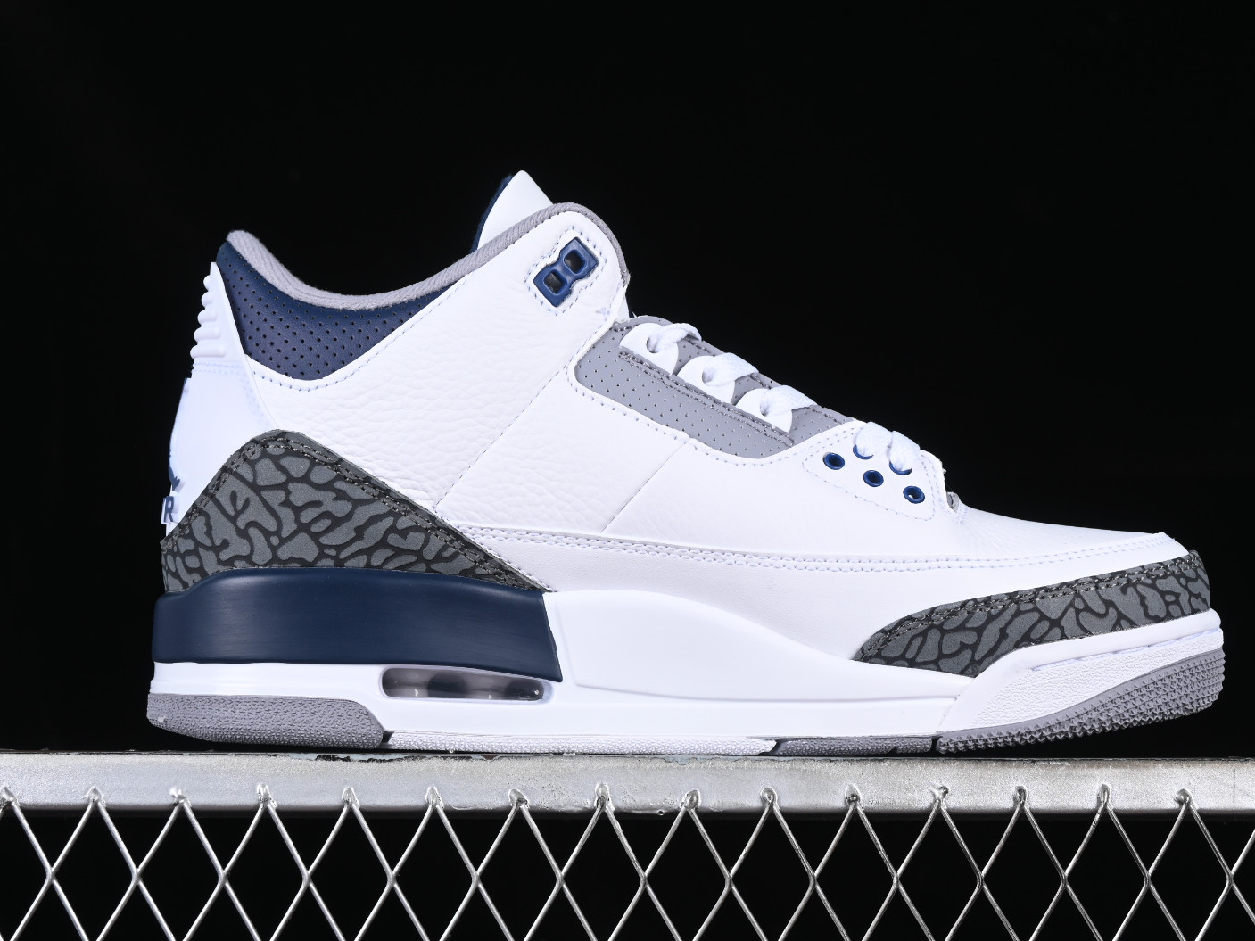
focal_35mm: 82
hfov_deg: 23.8
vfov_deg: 18.0
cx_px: 672
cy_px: 470
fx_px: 2973
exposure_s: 1/80
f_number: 8
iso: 160
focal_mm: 50
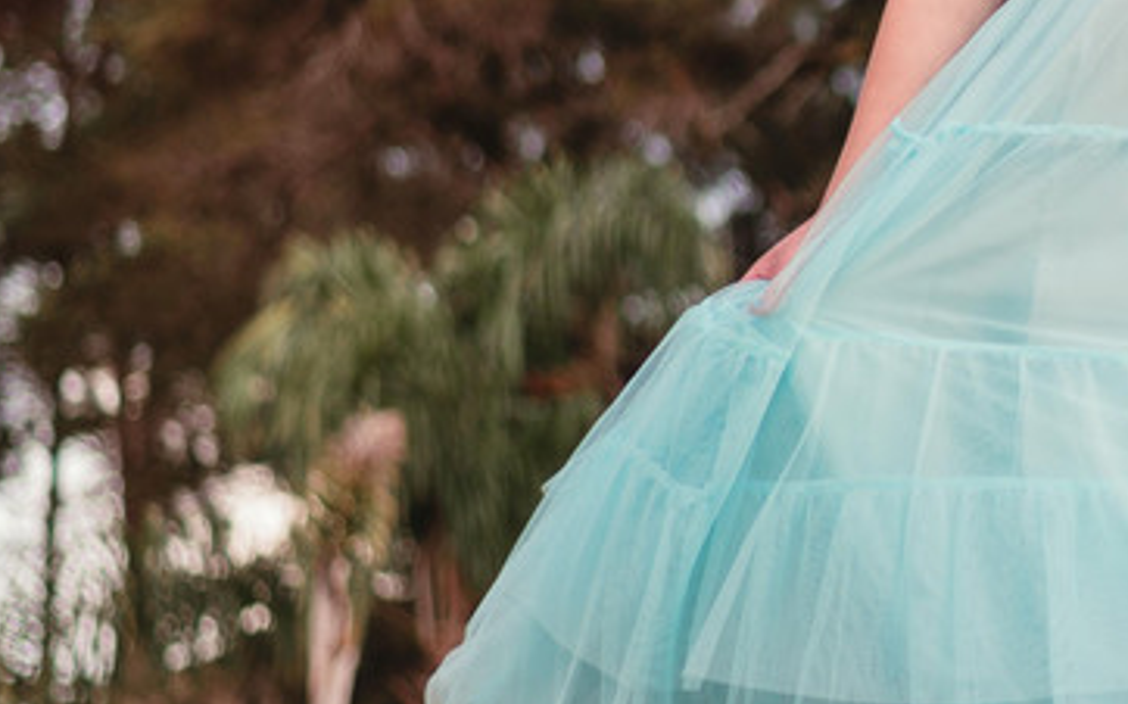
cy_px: 118
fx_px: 5194
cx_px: 1327
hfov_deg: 12.1
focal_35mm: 169
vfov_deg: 7.7
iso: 100
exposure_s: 1/640
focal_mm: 50
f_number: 1.8
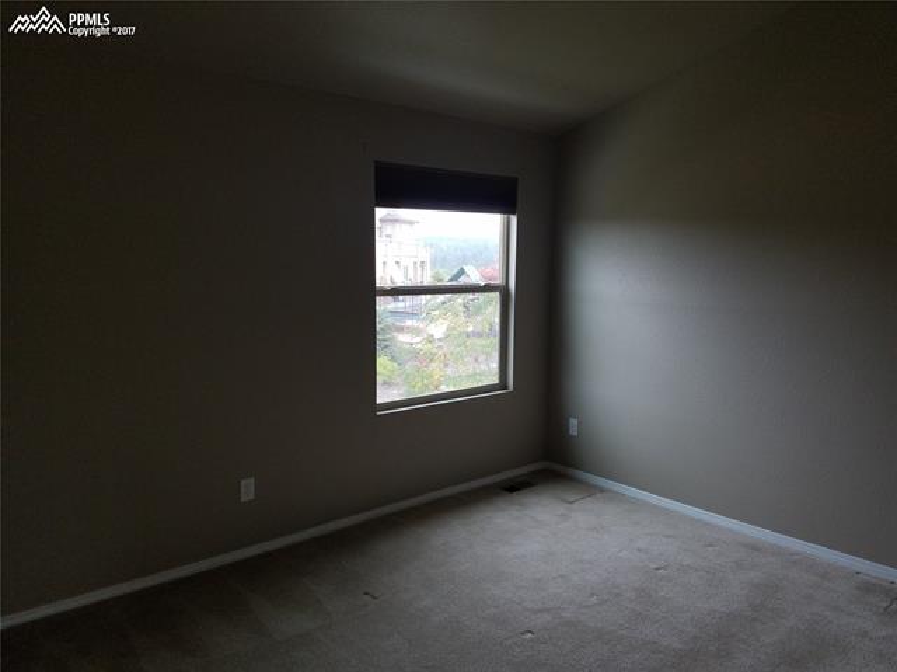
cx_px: 448
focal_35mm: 26
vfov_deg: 53.0
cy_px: 336
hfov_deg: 67.3
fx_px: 673
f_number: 1.7
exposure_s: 1/120
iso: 80
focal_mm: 4.2
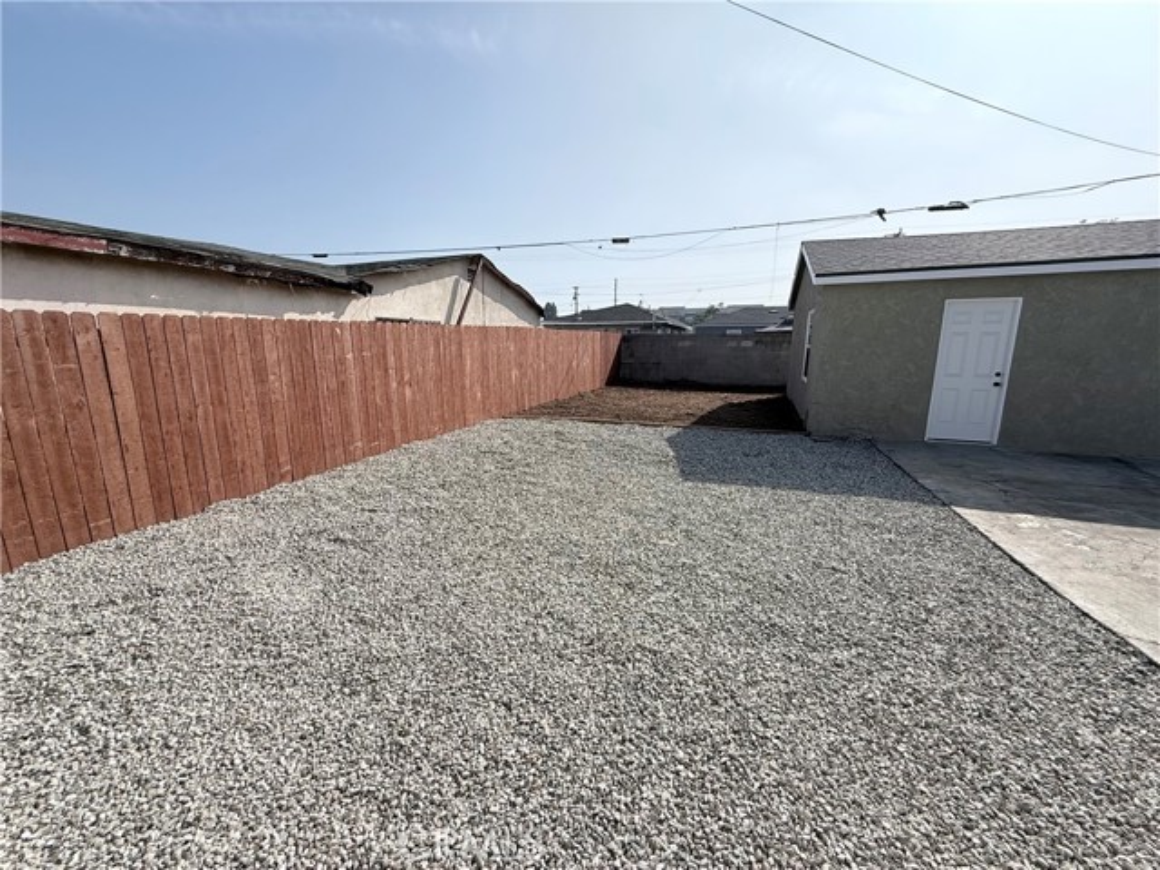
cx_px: 580
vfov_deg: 85.7
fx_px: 469
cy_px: 435
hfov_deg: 102.1
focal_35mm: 14
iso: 50
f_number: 2.2
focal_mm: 2.22
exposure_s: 1/2717
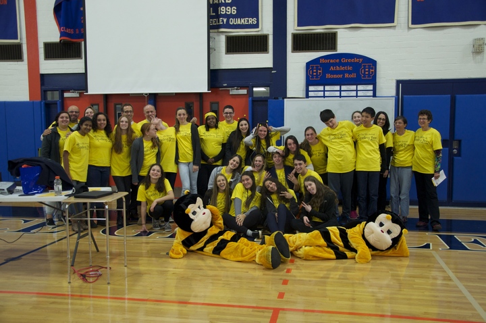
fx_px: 485
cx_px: 243
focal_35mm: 36
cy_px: 162
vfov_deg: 36.8
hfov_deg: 53.2
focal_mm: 24
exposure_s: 1/60
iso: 800
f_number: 3.8
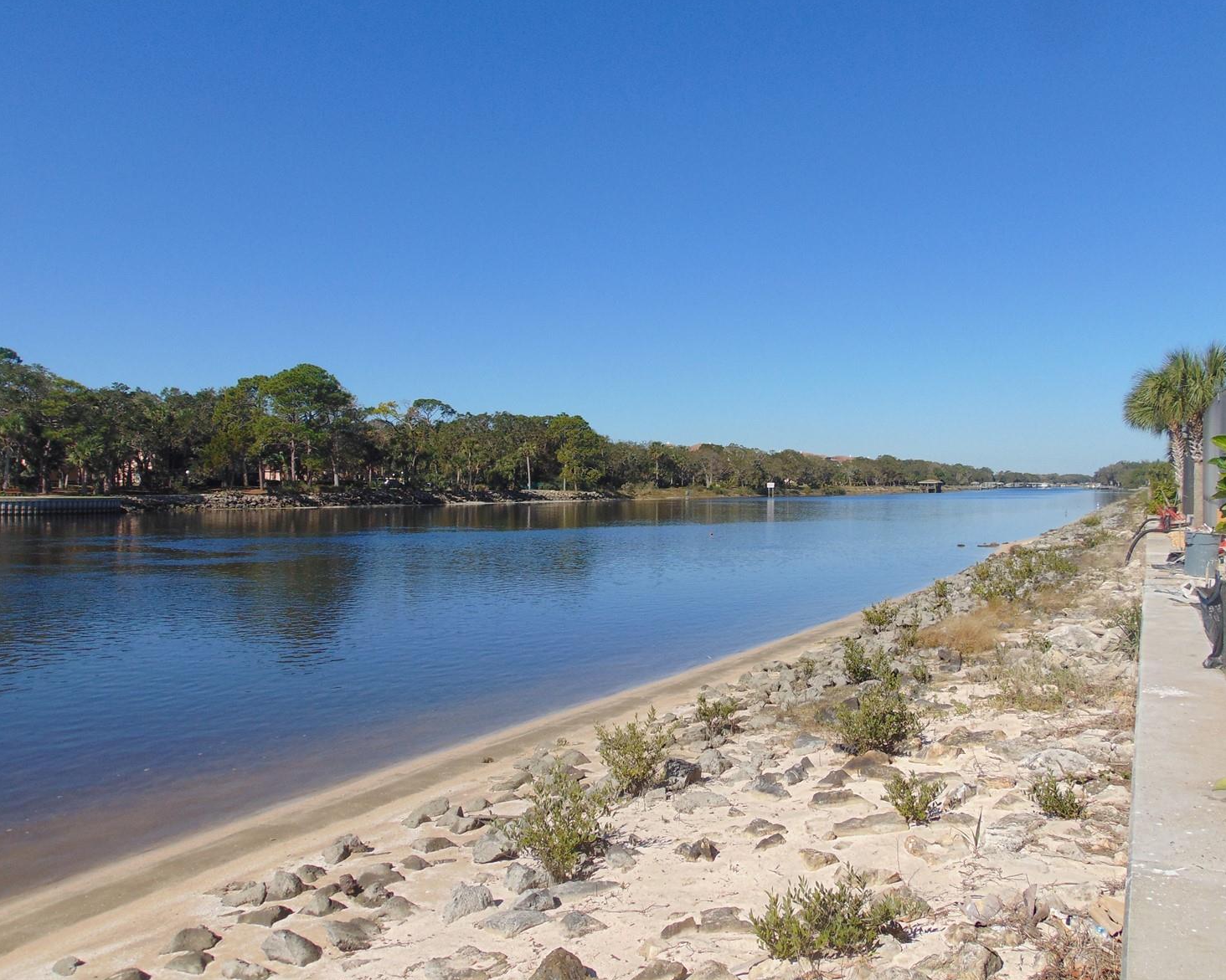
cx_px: 640
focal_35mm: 32
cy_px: 480
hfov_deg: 55.6
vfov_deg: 45.8
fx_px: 1161
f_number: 8
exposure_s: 1/320
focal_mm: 5.4
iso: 80
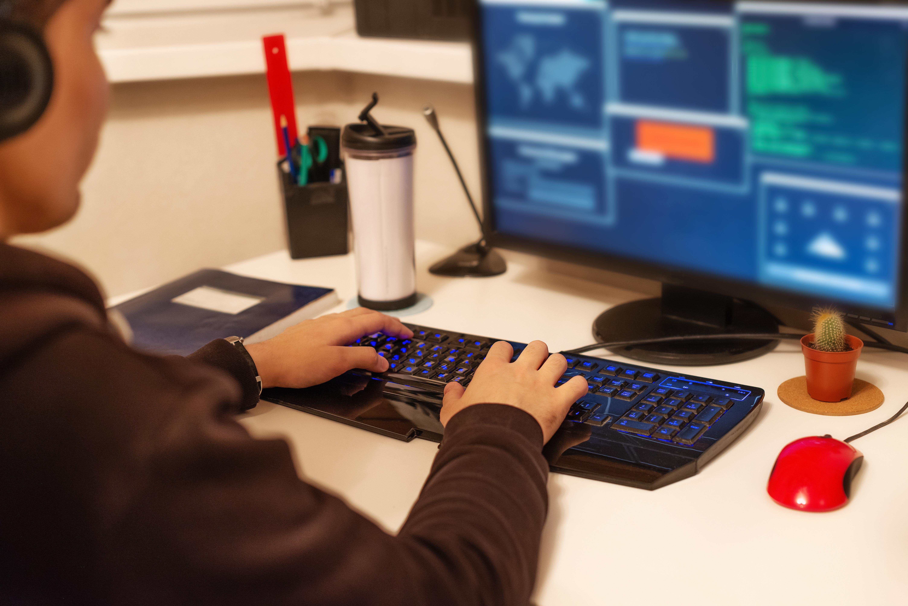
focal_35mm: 50
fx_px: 1262
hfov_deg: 39.6
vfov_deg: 27.0
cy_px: 303
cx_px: 454
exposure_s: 1/30
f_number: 3.2
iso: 400
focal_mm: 50
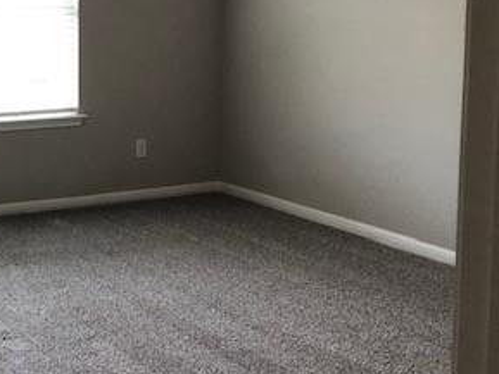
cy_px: 100
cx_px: -26
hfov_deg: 28.8
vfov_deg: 23.5
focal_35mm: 62
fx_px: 894
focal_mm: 3.99
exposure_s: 1/30
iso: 25
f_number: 1.8
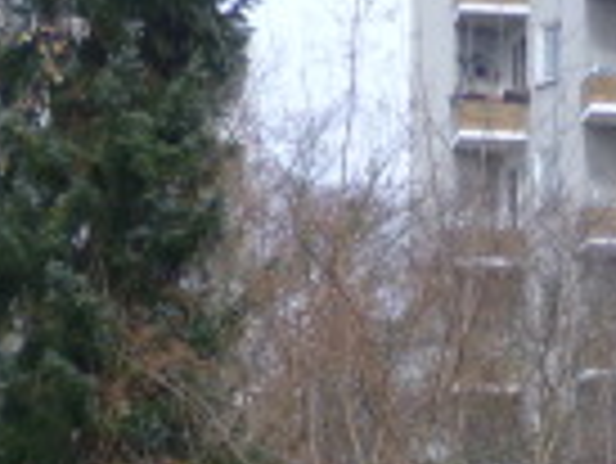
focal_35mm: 228
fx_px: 4061
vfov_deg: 6.3
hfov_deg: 8.4
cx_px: 1007
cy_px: 1090
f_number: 3.1
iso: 80
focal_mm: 7.1
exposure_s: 1/250
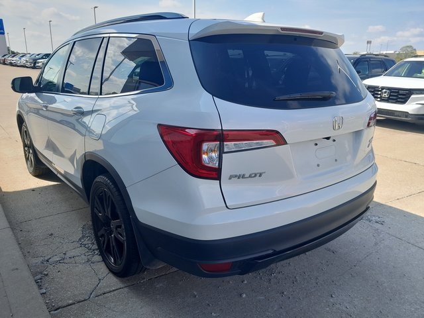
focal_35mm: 27
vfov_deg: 51.4
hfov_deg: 65.3
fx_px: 331
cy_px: 159
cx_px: 212
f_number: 1.8
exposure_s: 1/217
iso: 40
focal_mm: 4
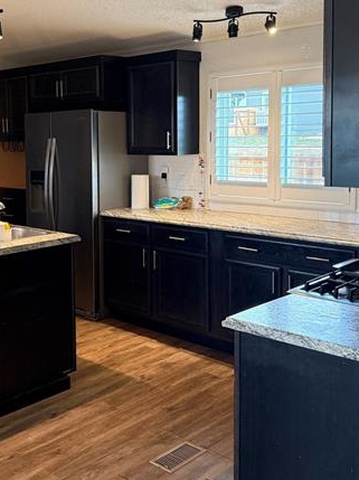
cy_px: 179
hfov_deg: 32.8
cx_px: 86
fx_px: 595
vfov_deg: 43.5
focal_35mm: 43
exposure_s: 1/120
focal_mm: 6.76
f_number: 1.78
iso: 400
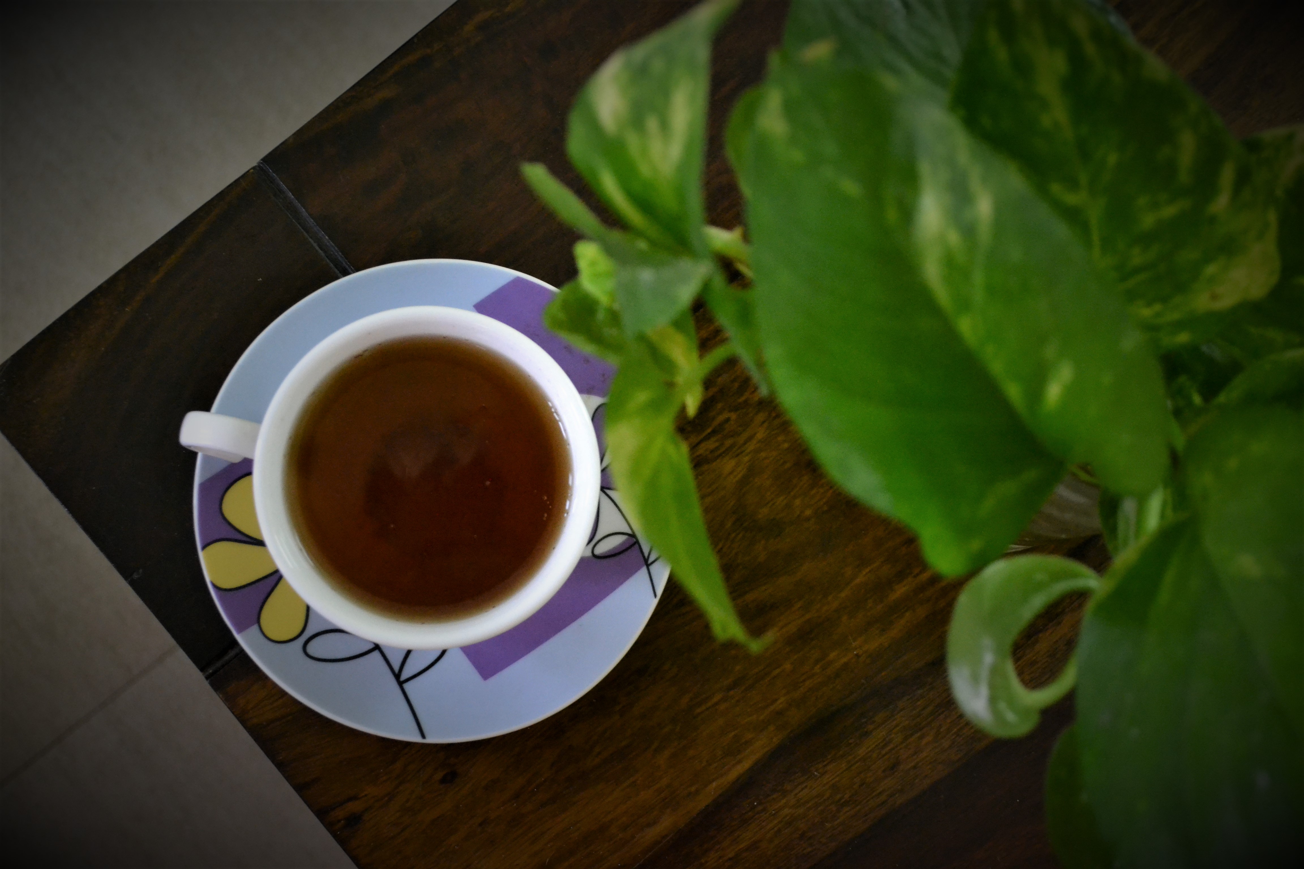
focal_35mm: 60
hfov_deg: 33.4
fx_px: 2173
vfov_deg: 22.6
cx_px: 652
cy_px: 434
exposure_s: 1/30
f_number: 5.3
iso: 3200
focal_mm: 40
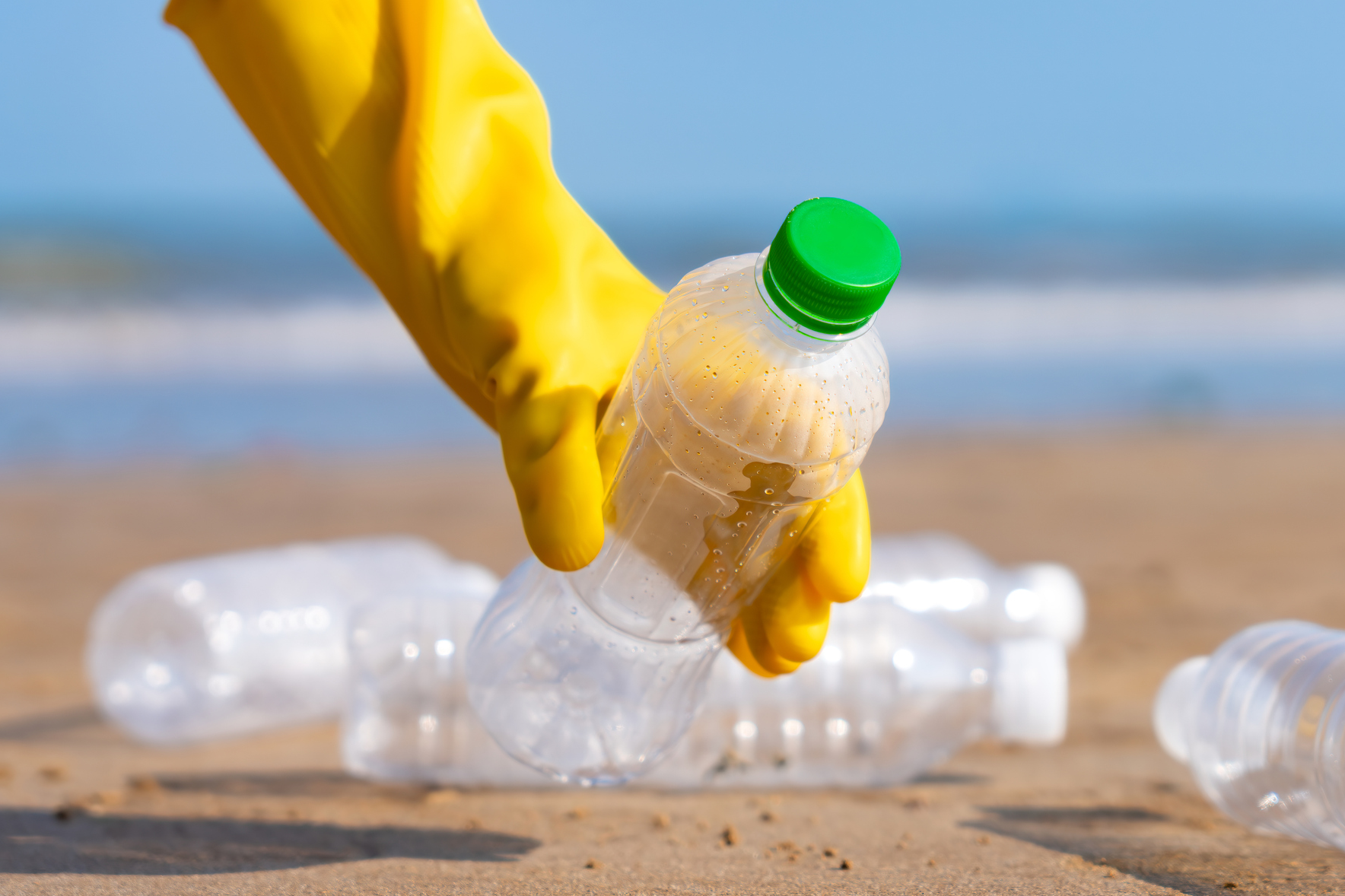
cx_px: 799
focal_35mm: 84
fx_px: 3138
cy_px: 408
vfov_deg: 16.3
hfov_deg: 24.2
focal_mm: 70
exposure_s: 1/4000
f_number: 2.8
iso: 200
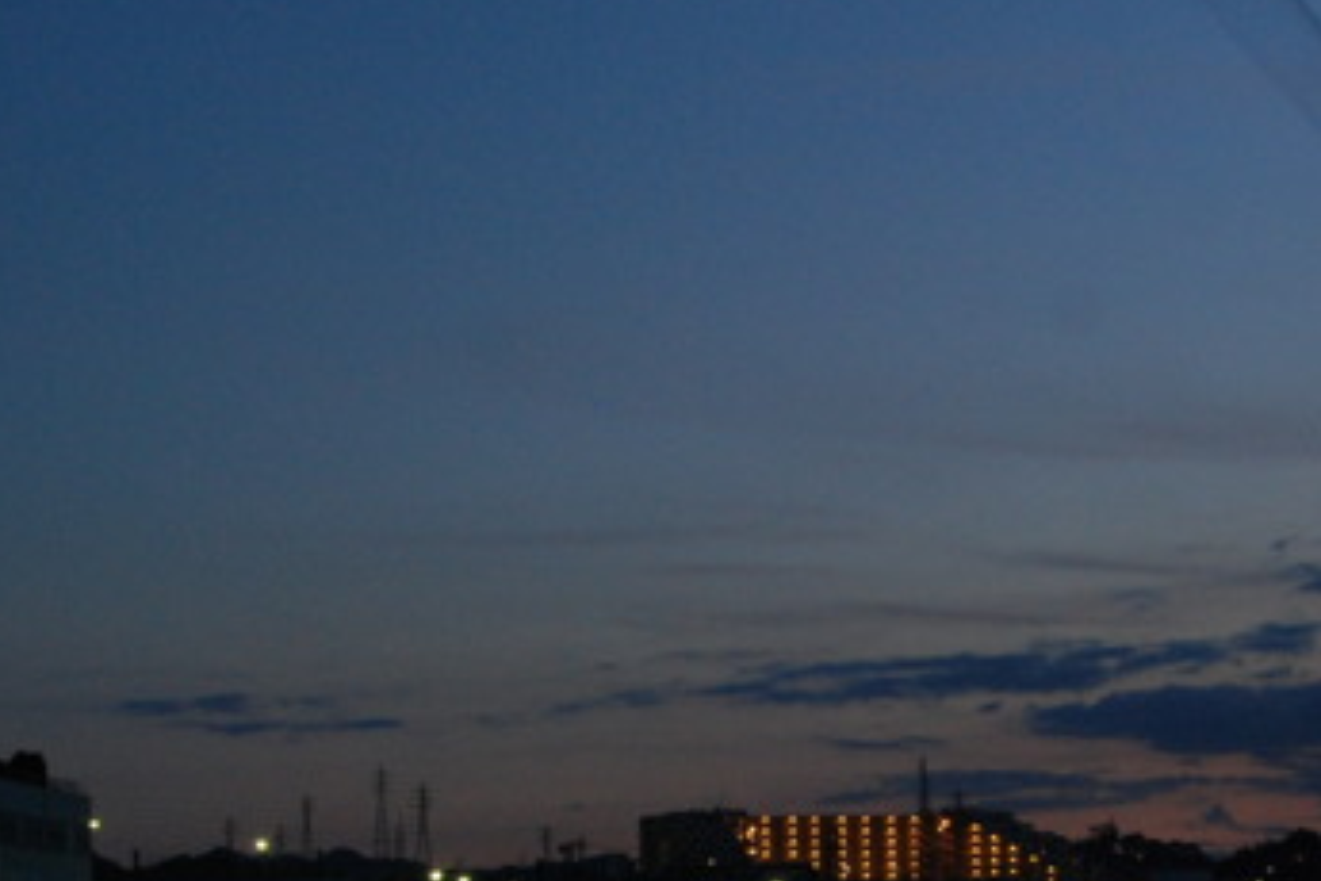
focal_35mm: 107
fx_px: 3926
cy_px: 887
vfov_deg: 12.6
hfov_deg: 18.9
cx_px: 1022
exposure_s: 1/1.6
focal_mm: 24
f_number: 9
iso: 400
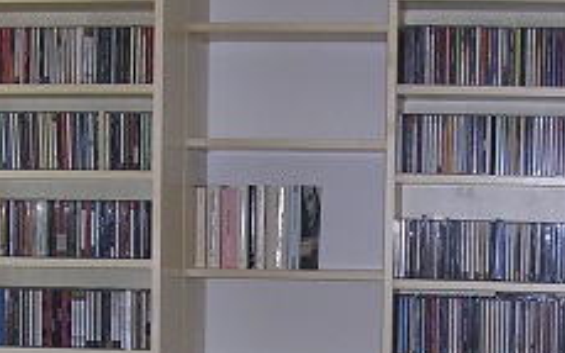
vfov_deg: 11.9
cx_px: 382
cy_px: 369
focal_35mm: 109
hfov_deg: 19.0
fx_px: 1678
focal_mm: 5.8
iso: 50
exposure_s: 1/60.1
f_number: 2.8
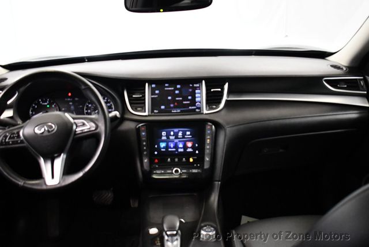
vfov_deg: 36.9
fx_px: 369
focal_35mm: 36
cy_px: 124
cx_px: 184
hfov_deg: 53.1
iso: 3200
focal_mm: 18
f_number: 3.5
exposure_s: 1/100
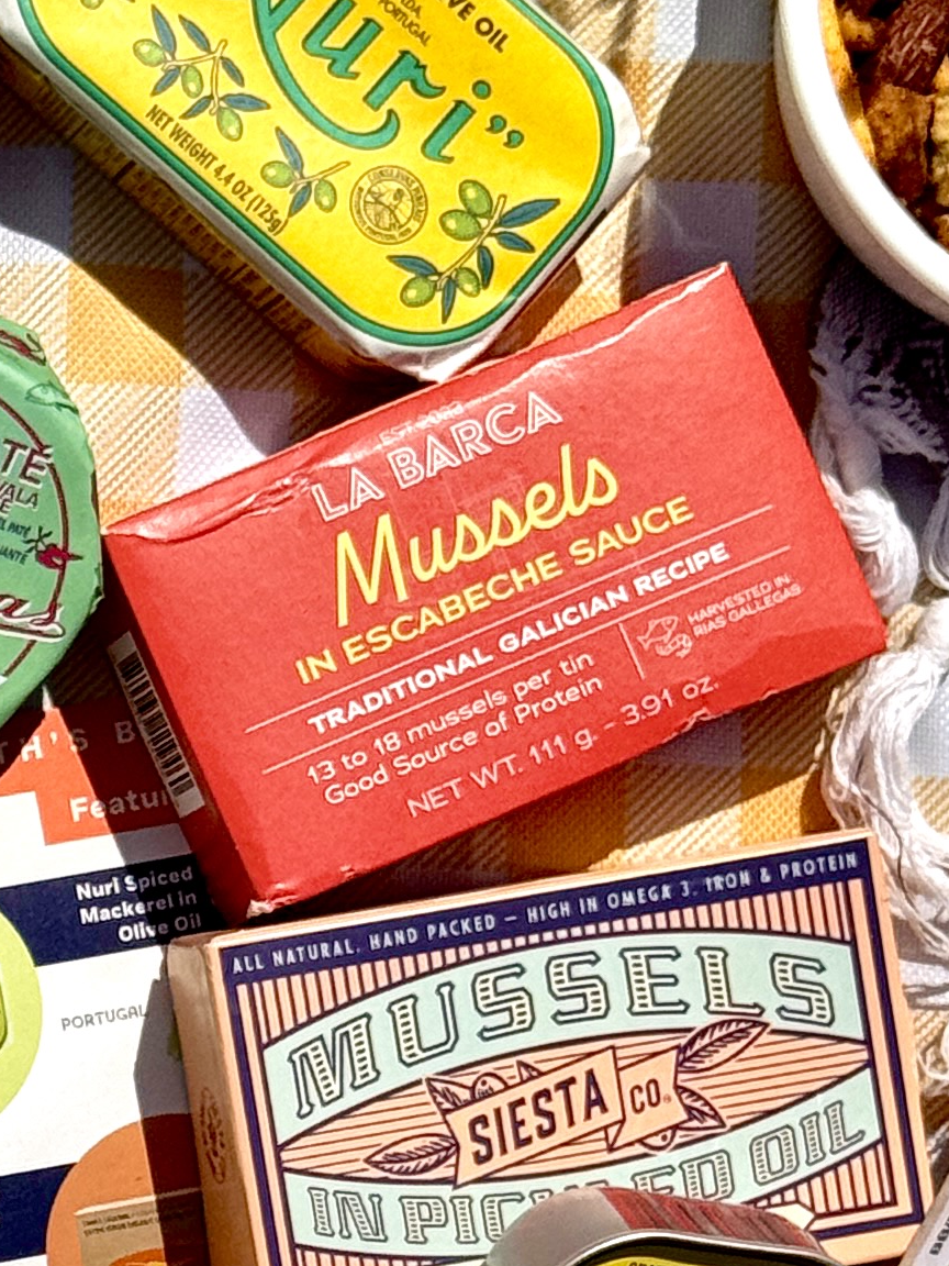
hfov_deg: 8.7
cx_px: -392
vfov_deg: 11.7
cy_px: 1070
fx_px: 6141
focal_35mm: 168
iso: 80
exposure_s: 1/15385
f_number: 1.78
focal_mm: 6.76
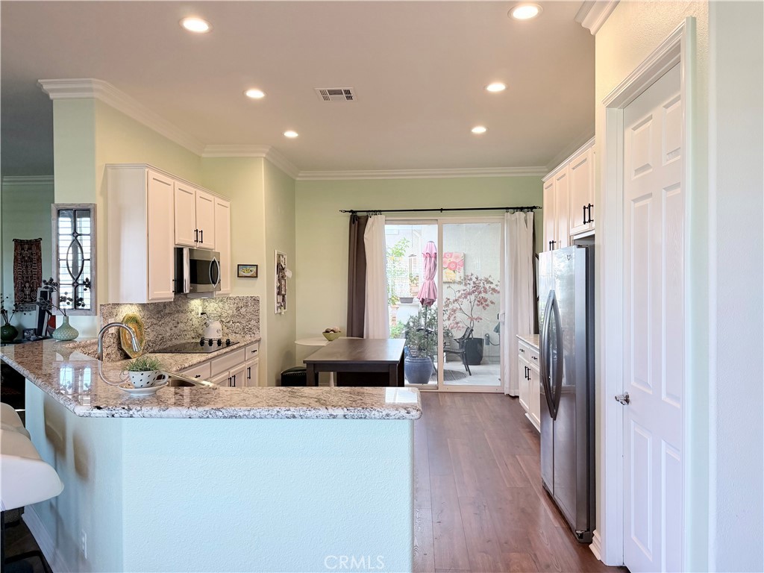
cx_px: 382
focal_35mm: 24
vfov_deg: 56.8
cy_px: 286
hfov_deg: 71.6
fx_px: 530
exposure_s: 1/224
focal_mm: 6.76
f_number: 1.78
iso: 200
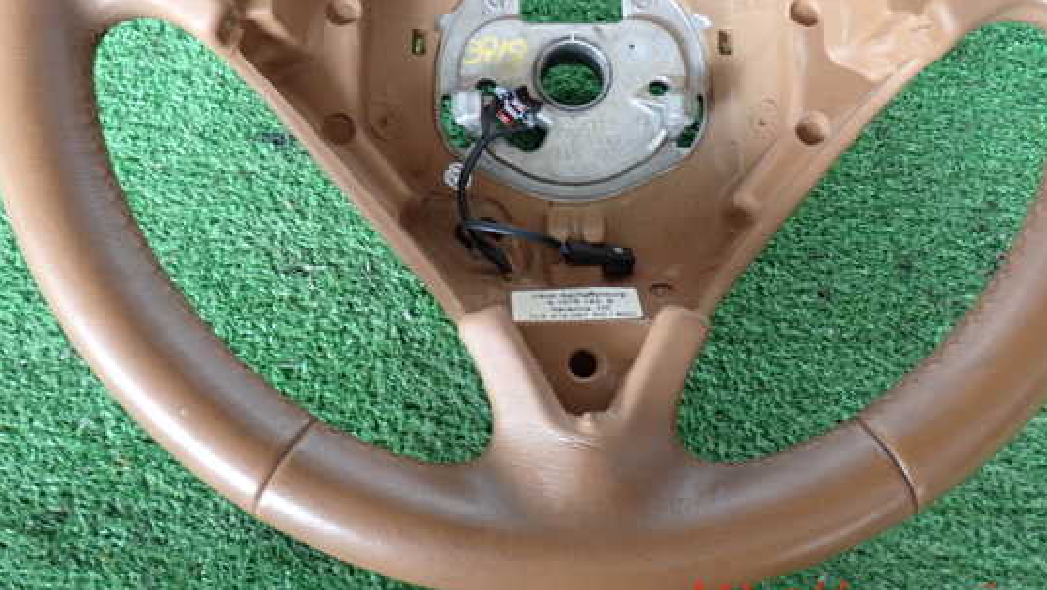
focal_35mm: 39
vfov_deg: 30.2
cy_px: 188
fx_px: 1083
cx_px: 551
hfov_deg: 51.6
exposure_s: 1/30
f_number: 2.4
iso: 320
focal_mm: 5.79
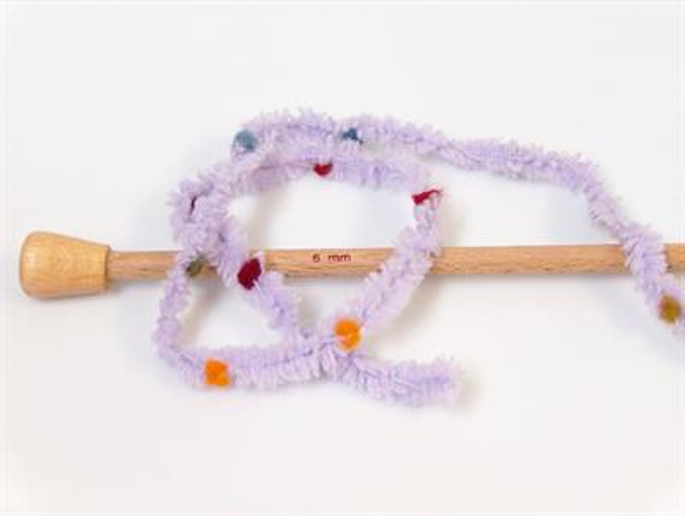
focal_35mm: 72
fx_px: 1426
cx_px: 342
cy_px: 258
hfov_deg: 27.0
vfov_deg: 20.5
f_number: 2.9
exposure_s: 1/36
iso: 200
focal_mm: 14.73
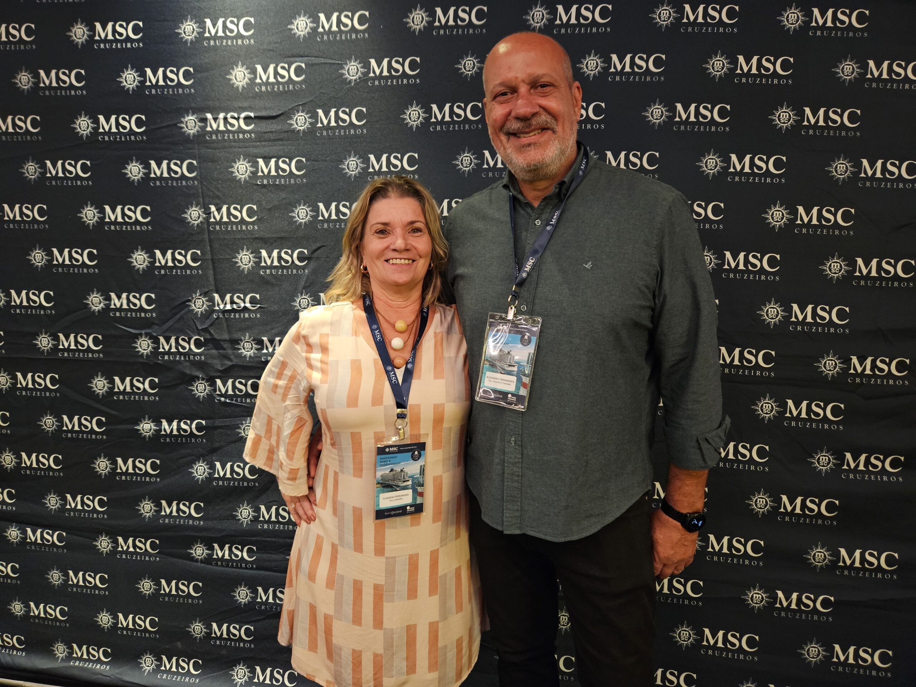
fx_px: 609
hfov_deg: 73.9
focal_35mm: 23
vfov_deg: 58.9
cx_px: 458
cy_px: 344
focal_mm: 5.4
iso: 640
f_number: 1.8
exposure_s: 1/24
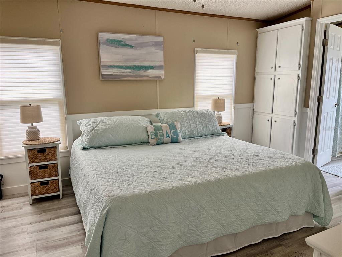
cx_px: 171
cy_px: 128
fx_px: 257
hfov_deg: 67.3
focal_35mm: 26
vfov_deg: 53.1
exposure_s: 1/108
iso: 125
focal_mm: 5.1
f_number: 1.6
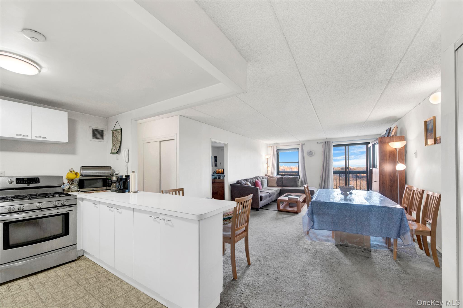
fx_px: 183
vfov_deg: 80.2
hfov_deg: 103.3
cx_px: 232
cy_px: 154
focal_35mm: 14
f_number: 8
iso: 100
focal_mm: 9.5
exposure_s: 1/3
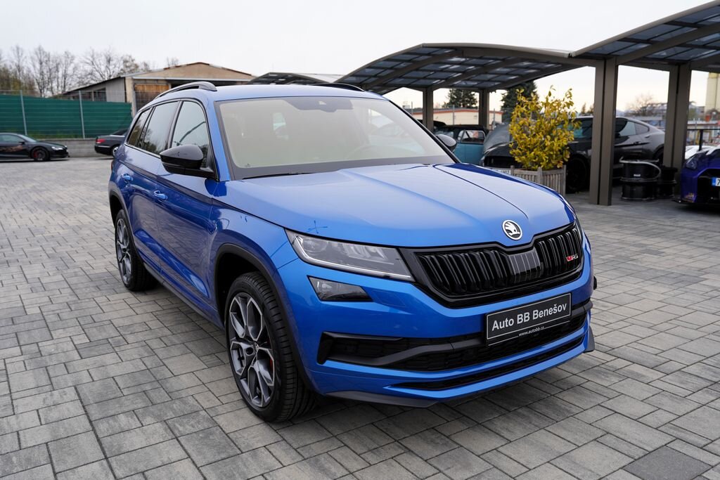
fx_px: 600
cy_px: 240
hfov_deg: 61.9
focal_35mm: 30
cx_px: 360
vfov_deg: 43.6
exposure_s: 1/80
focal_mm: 30
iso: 100
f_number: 4.5
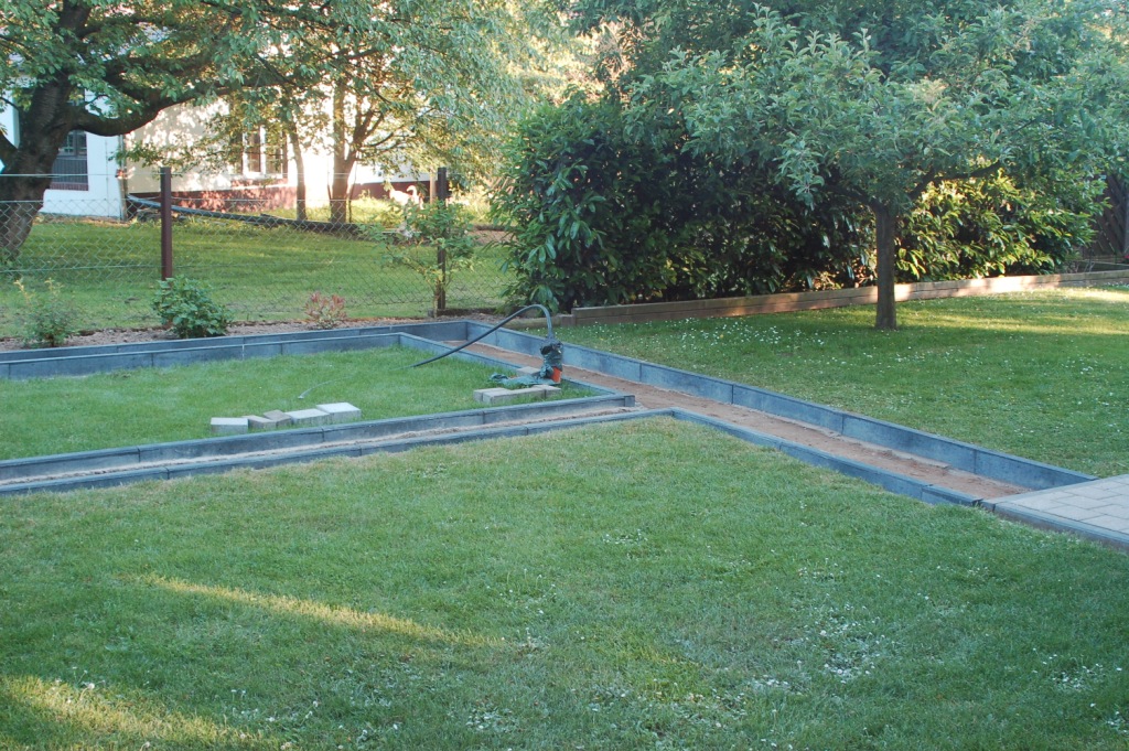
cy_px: 376
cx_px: 564
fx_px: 1316
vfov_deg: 31.8
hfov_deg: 46.4
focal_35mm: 42
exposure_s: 1/30
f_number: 7.1
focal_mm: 28
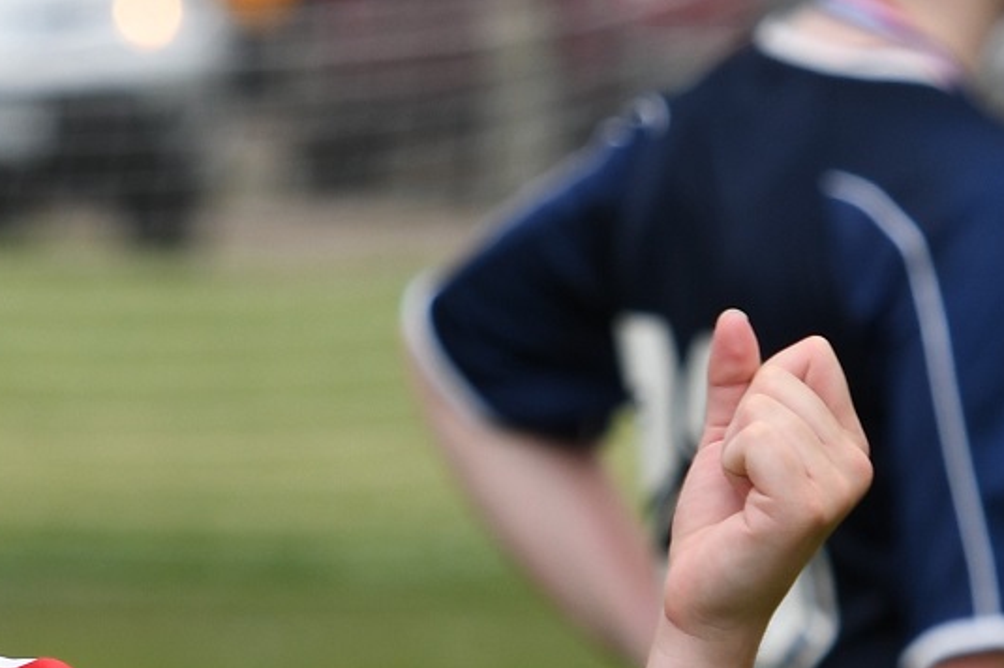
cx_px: -276
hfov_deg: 3.6
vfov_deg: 2.4
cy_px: 790
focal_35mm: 574
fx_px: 15998
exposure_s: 1/1000
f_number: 5
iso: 250
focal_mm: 140
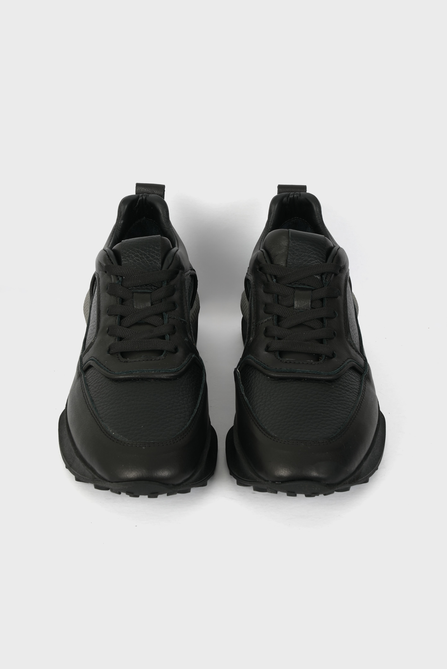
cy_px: 334
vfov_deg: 28.8
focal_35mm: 70
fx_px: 1302
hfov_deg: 19.5
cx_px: 224
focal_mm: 70
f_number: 22
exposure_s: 1/100
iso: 50
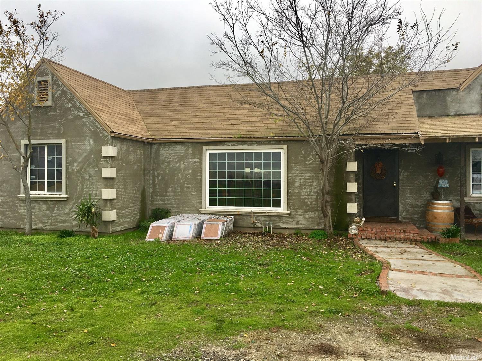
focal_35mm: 29
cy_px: 180
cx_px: 241
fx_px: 404
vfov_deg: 48.2
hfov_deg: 61.7
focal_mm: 4.15
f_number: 2.2
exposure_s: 1/411
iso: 25
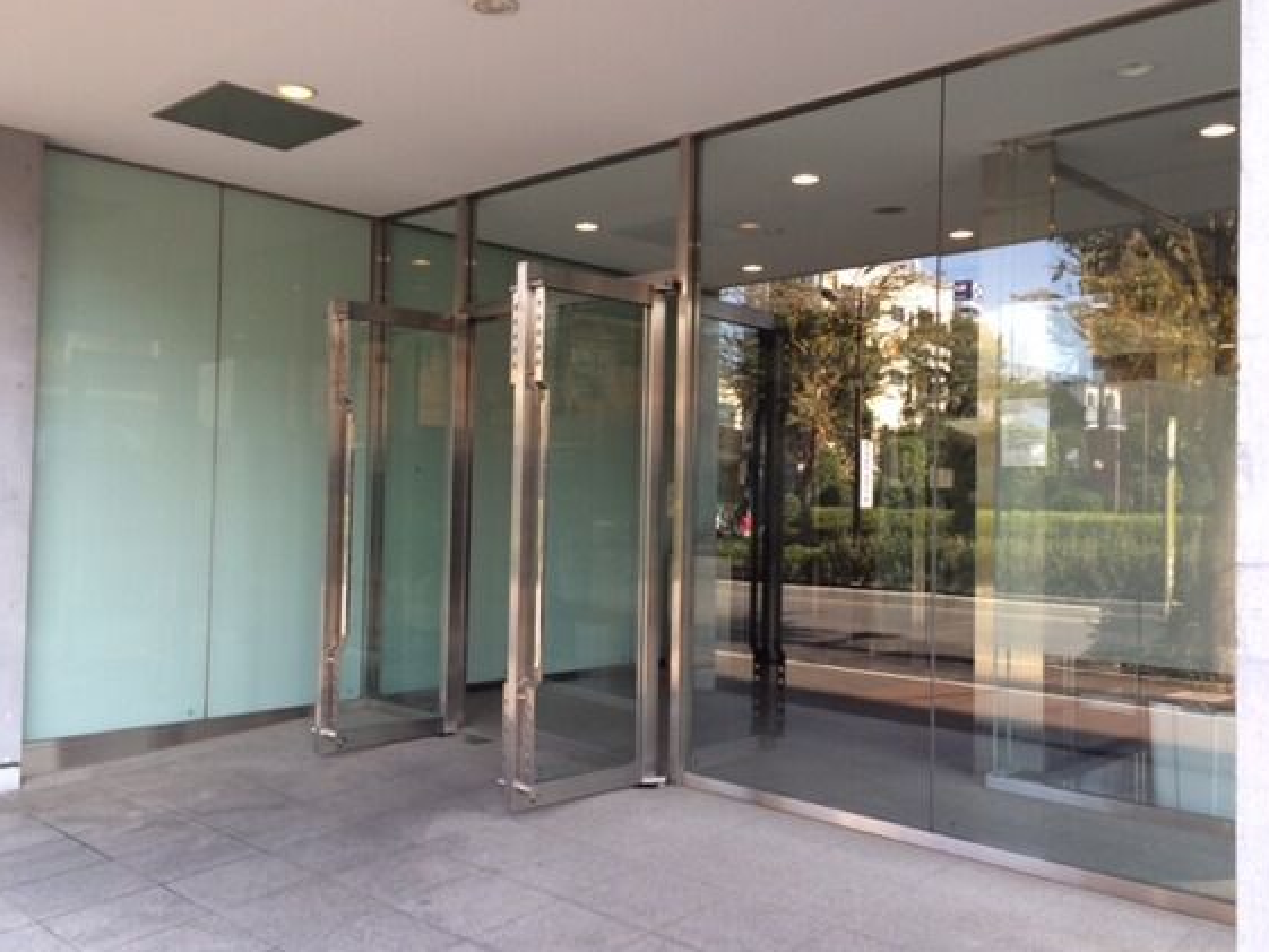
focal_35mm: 31
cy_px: 466
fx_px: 1137
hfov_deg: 58.3
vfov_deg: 45.5
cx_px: 638
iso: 40
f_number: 2.2
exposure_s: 1/120
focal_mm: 4.15
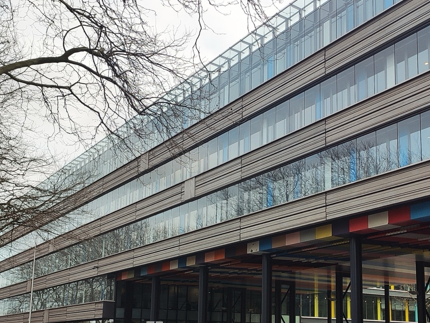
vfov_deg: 29.9
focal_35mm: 48
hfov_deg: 39.4
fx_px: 596
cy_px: 236
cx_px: 271
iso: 112
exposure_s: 1/1069
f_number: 1.75
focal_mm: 4.77
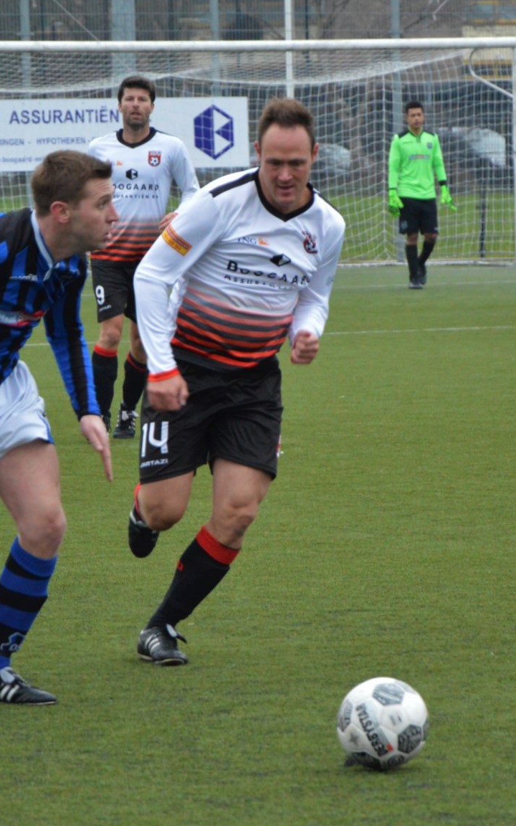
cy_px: 413
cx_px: 212
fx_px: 5440
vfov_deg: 8.7
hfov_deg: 5.4
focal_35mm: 242
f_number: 5.6
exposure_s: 1/500
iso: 2500
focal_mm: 105
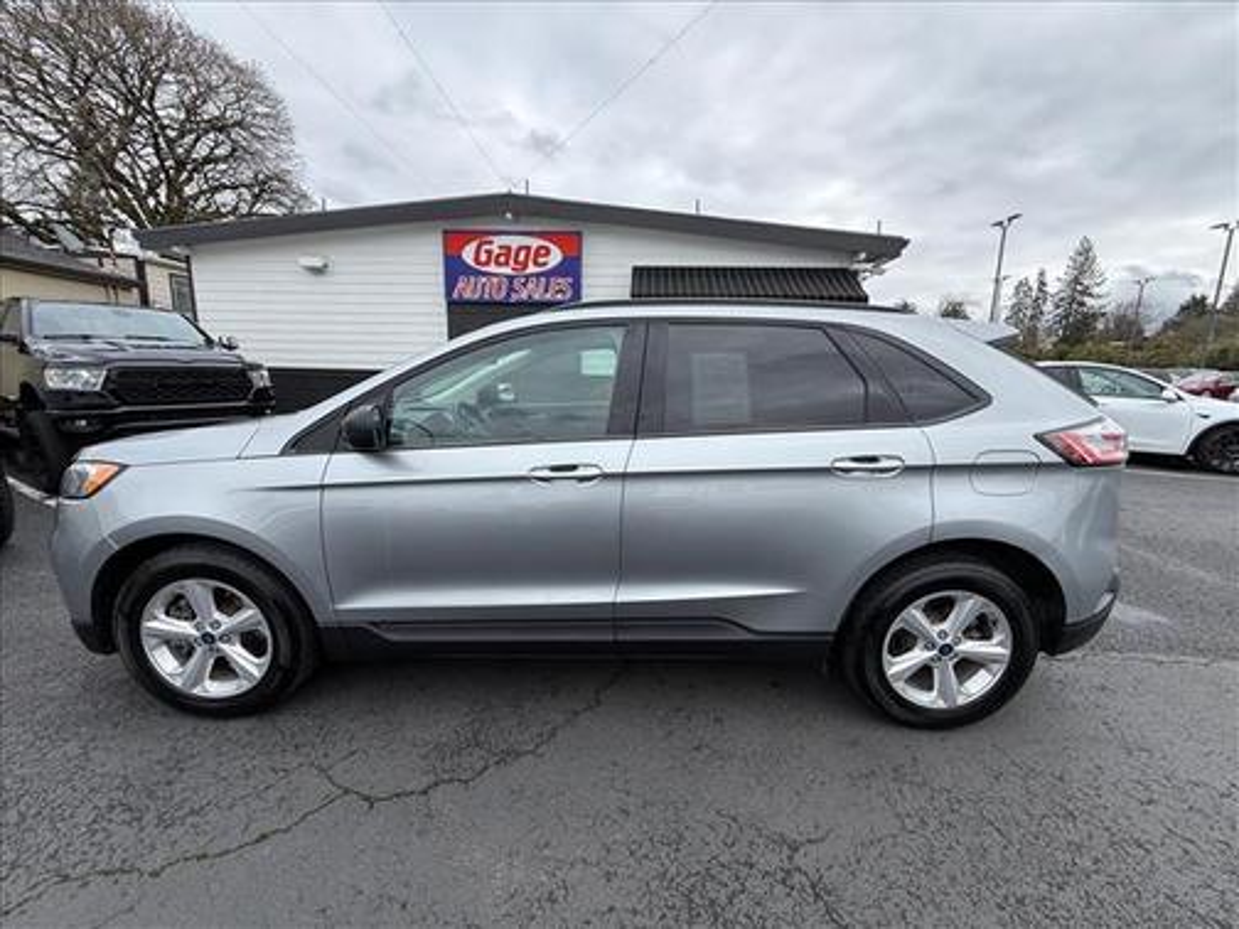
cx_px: 620
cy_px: 464
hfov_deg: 102.1
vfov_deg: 85.7
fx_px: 501
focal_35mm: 14
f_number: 2.2
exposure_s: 1/709
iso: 50
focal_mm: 2.22
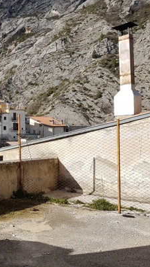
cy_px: 133
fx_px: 318
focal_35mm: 45
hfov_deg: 25.3
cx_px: 1
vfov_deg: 45.5
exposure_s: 1/2120
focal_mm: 4.2
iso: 40
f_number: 1.7
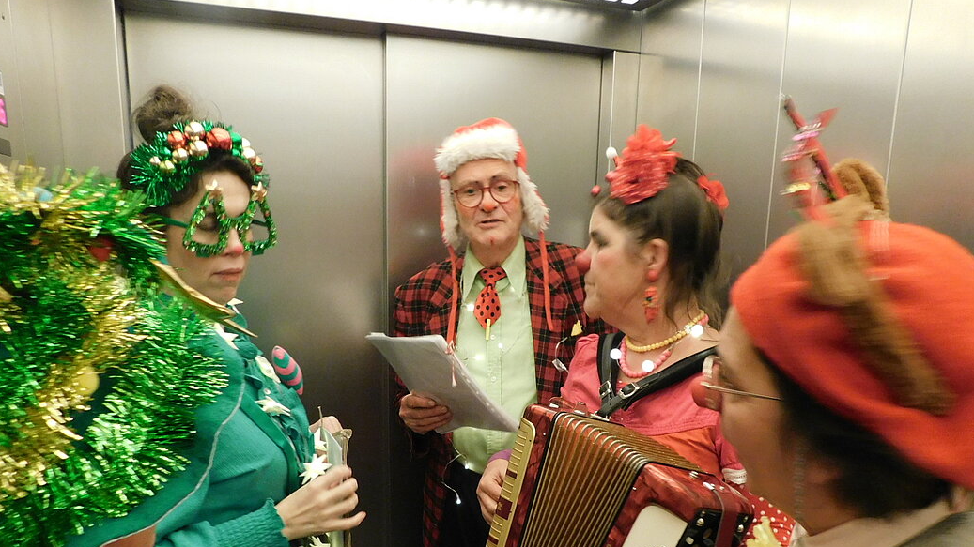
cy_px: 396
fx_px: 749
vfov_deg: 39.3
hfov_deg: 66.0
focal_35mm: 29
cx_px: 506
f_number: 3
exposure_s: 1/25
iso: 400
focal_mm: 4
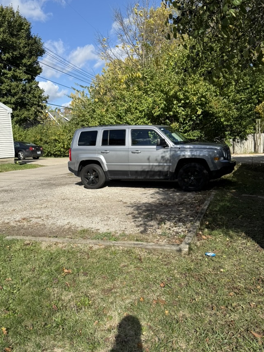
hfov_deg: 48.2
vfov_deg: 61.4
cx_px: 119
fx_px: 295
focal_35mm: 29
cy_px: 197
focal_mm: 6.76
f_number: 1.78
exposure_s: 1/3584
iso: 80
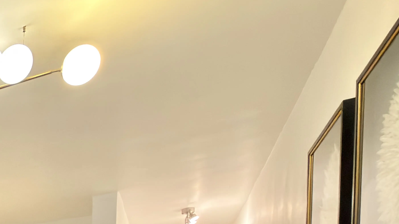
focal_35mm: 44
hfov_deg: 30.5
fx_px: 466
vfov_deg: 20.8
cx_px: -172
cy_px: 378
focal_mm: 2.22
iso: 320
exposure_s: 1/30
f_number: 2.2
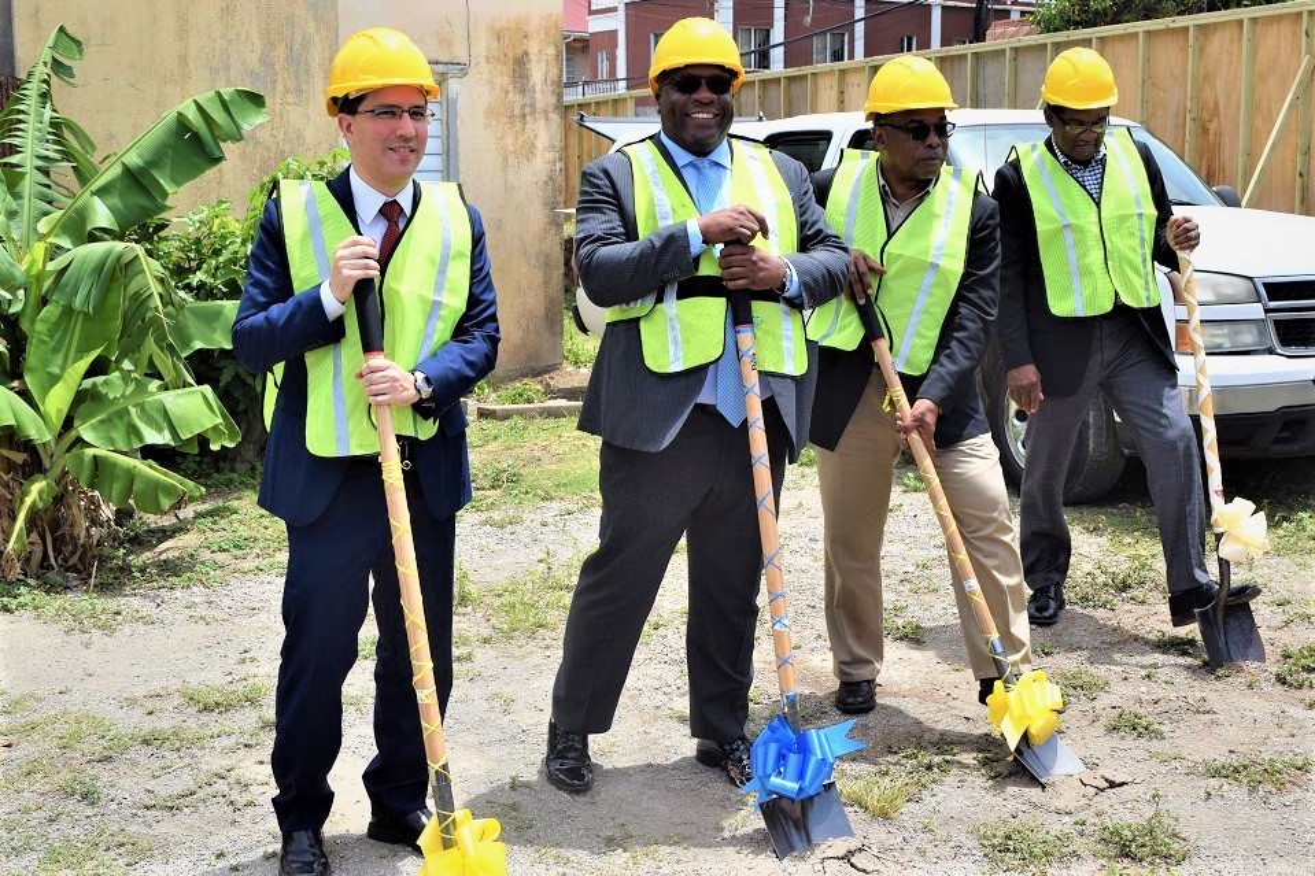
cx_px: 658
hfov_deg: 46.4
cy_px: 438
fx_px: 1534
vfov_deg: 31.9
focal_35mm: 42
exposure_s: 1/320
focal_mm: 28
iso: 200
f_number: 9
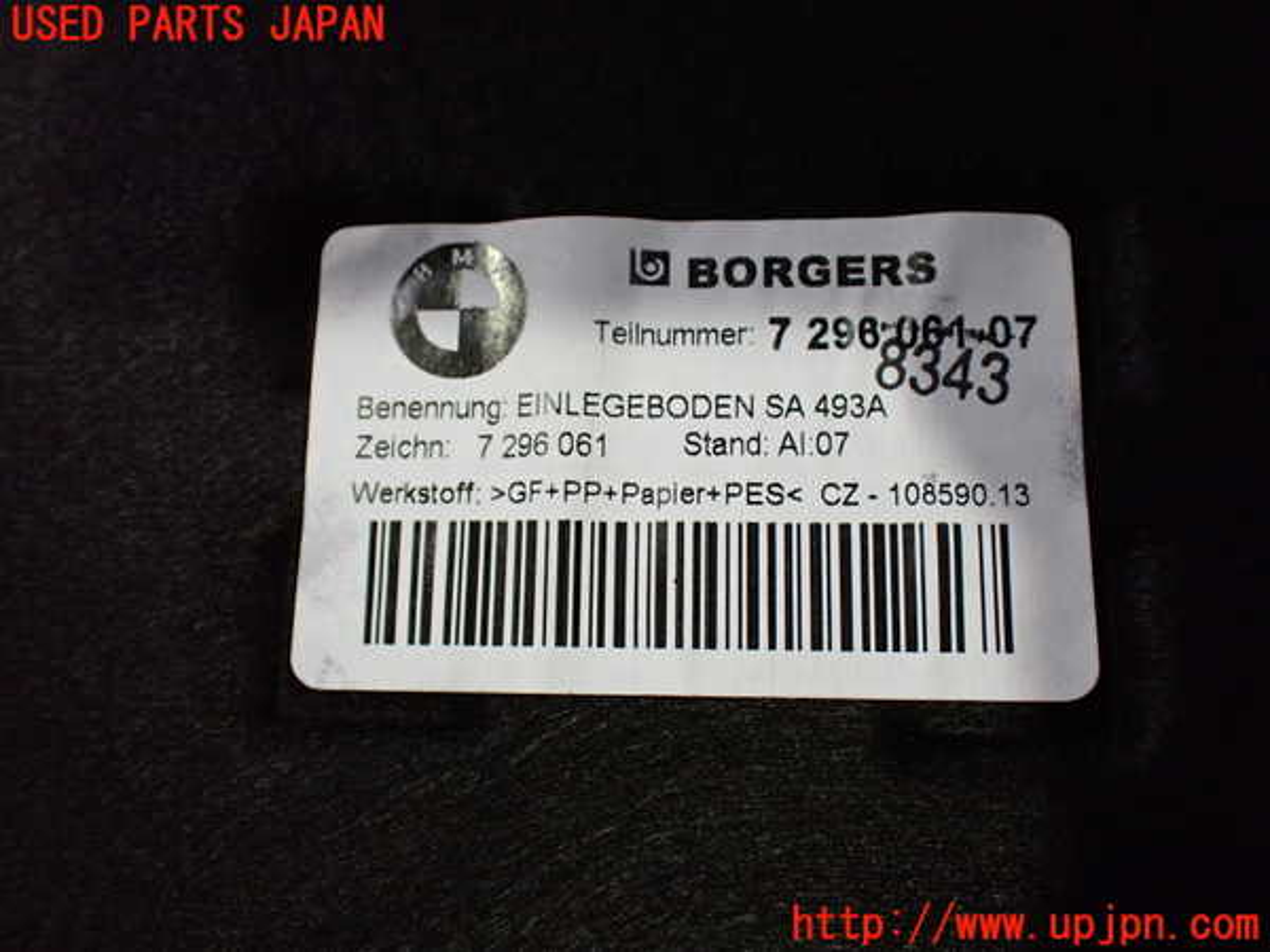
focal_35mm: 30
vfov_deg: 46.8
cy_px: 476
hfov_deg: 60.0
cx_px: 635
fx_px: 1101
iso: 800
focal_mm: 5.4
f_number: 2.3
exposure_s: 1/100
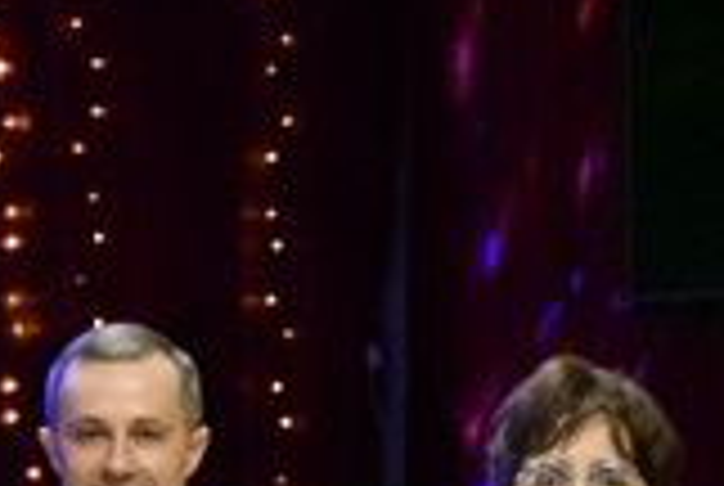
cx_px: -342
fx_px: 5057
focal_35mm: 251
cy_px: 860
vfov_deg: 5.4
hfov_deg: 8.0
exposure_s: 1/100
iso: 5000
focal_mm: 30
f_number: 4.2
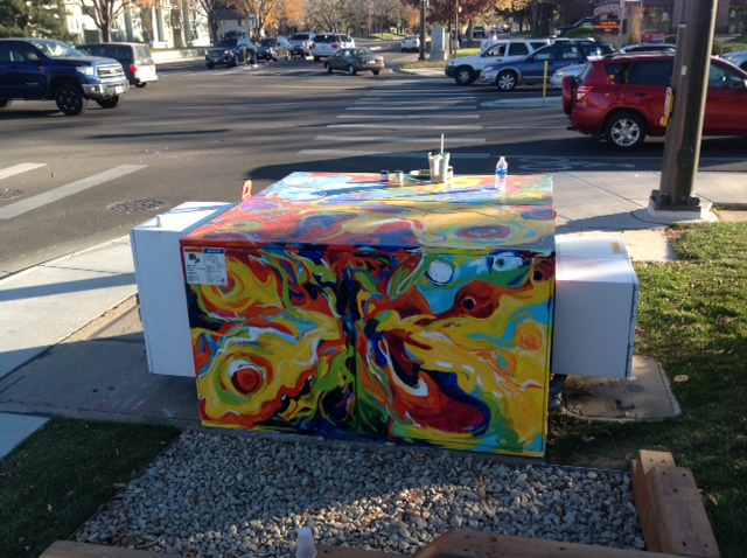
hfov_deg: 52.7
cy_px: 279
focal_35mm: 35
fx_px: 754
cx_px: 374
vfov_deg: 40.6
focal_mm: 4.28
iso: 50
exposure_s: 1/383
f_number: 2.4
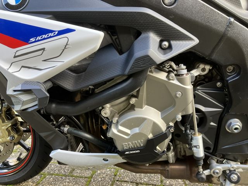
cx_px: 124
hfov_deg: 63.4
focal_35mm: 28
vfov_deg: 49.7
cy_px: 93
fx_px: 201
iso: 80
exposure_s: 1/118
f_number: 1.8
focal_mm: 3.99
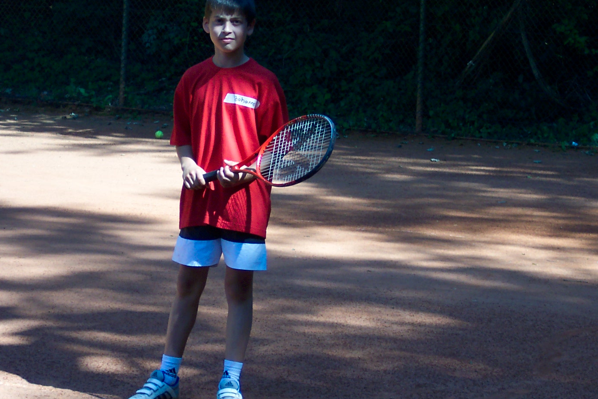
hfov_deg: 13.8
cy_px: 206
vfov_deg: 9.2
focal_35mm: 149
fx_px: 2475
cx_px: 317
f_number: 4.8
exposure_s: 1/250
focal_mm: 24
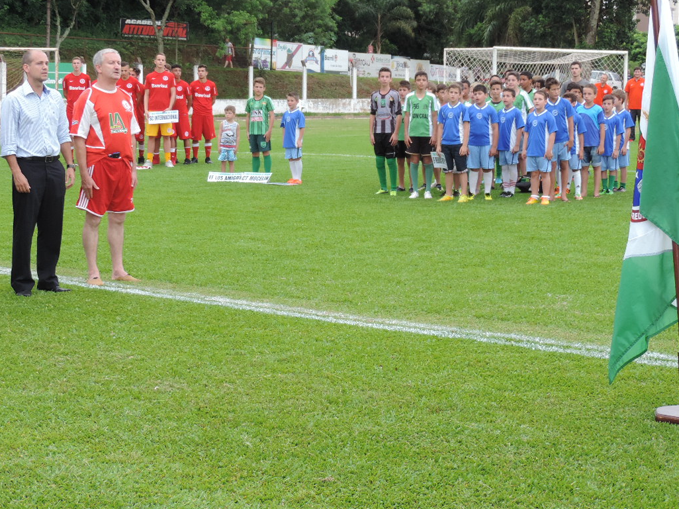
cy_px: 194
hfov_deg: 25.0
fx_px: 1530
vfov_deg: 18.9
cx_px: 325
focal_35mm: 78
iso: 80
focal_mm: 8.9
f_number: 3.6
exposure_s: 1/50
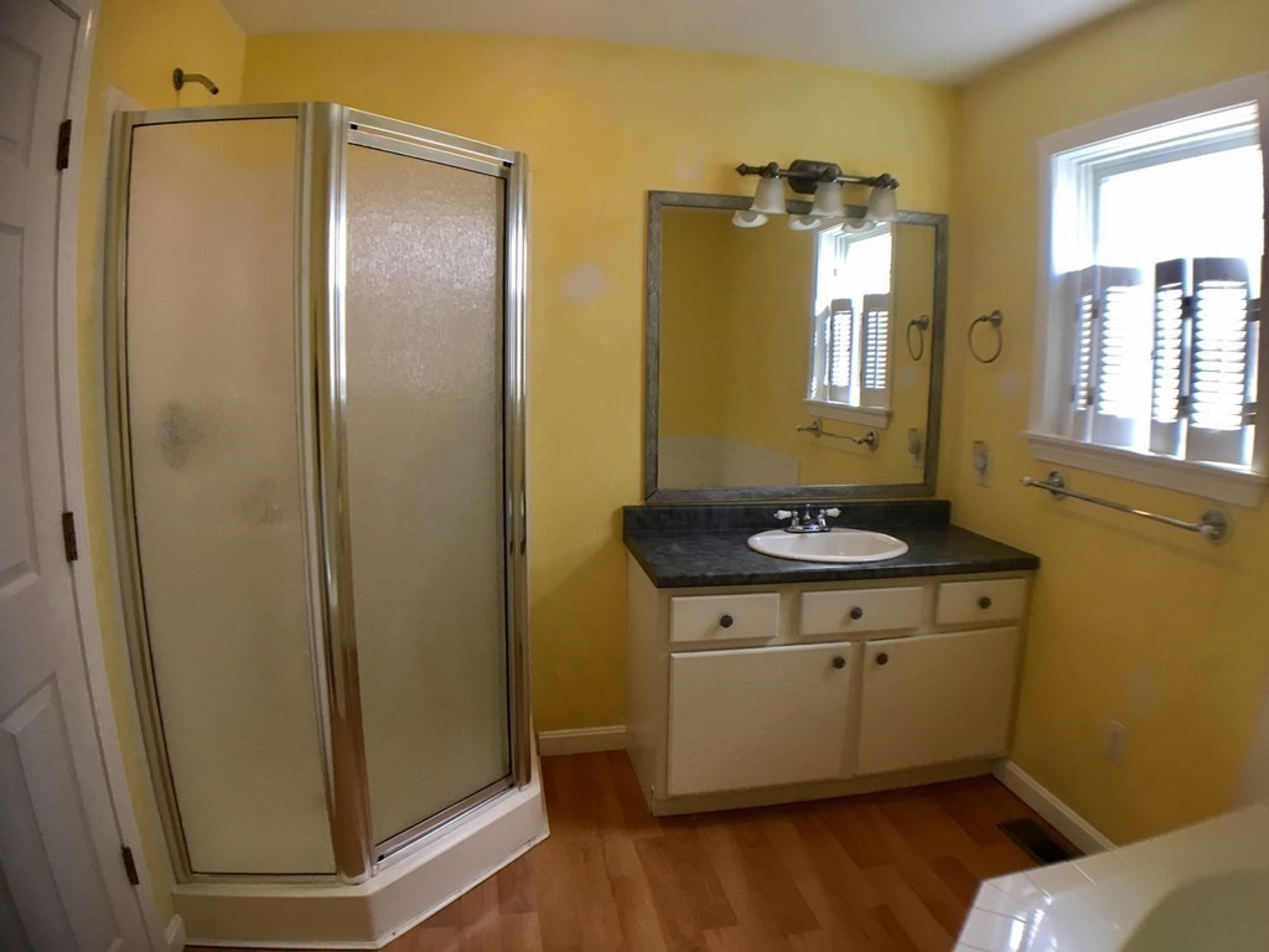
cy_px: 476
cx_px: 634
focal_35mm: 29
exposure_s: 1/30
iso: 64
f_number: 2.2
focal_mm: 4.15
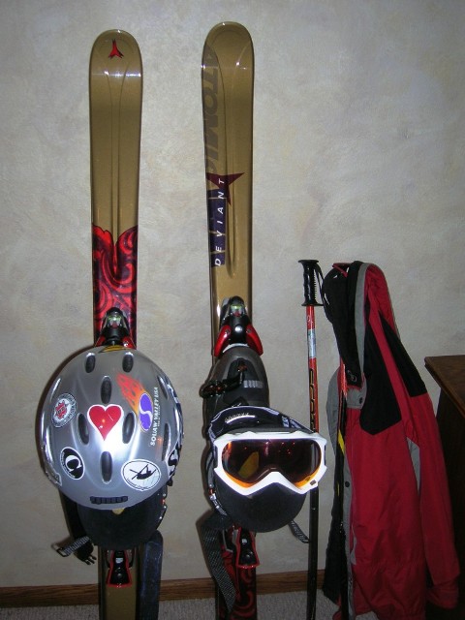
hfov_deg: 39.7
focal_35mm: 36
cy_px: 310
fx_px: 645
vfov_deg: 51.4
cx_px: 232
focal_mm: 6
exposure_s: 1/60.1
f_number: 2.9
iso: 50
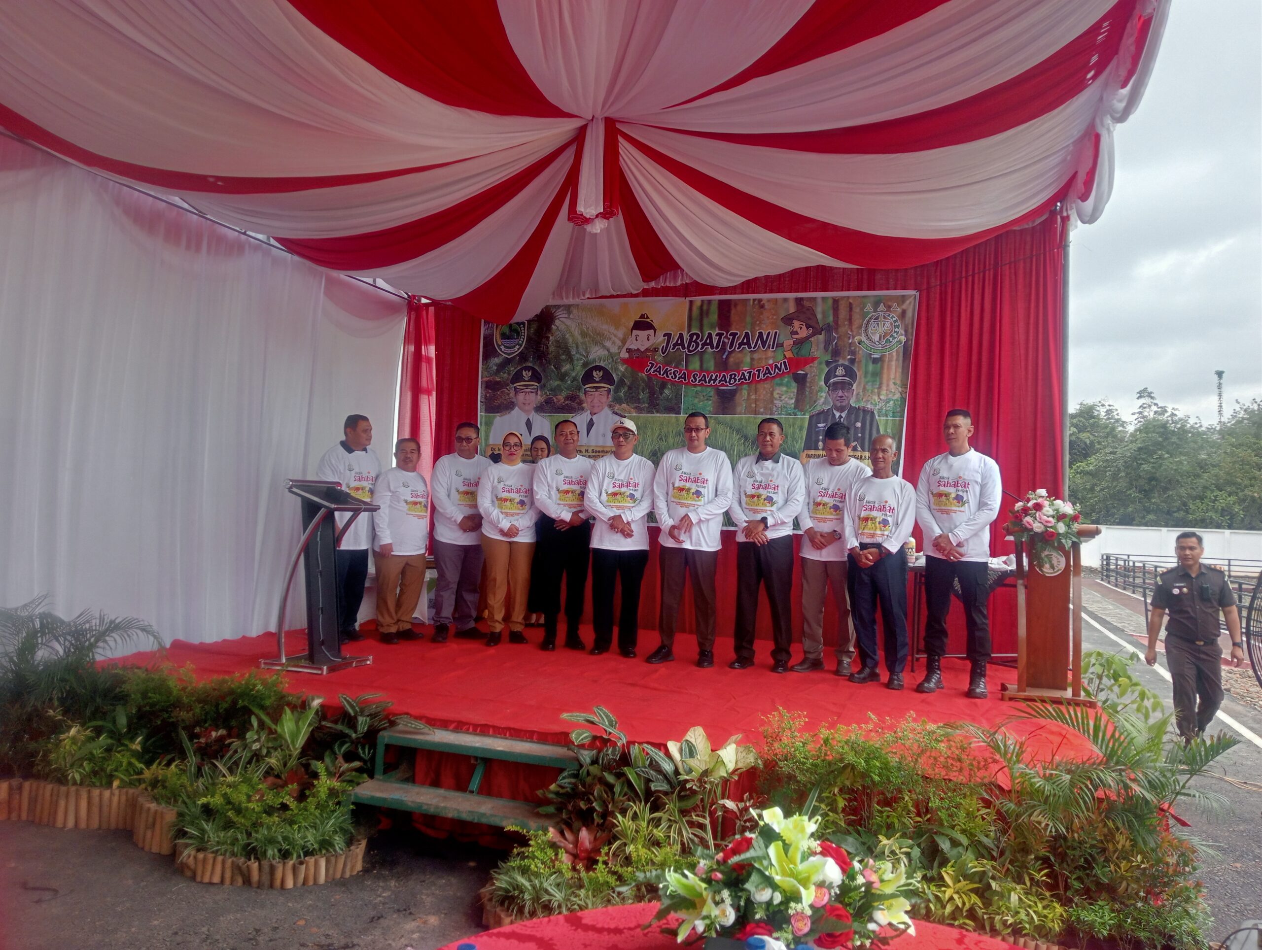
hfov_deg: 63.4
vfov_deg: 49.9
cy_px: 475
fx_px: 1022
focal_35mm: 28
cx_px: 631
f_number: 1.8
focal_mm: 4.04
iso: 111
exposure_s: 1/170
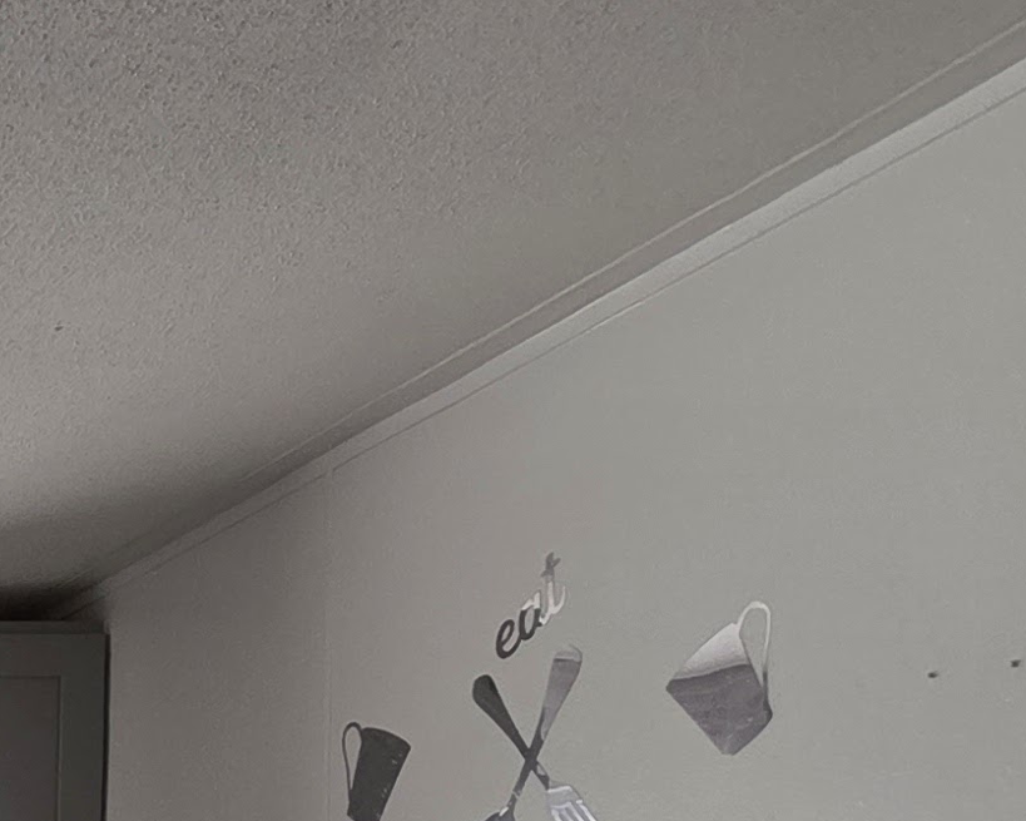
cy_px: 1075
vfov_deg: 22.0
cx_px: -1051
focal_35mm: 62
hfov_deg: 18.6
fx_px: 1882
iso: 160
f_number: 1.9
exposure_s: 1/120
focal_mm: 2.2
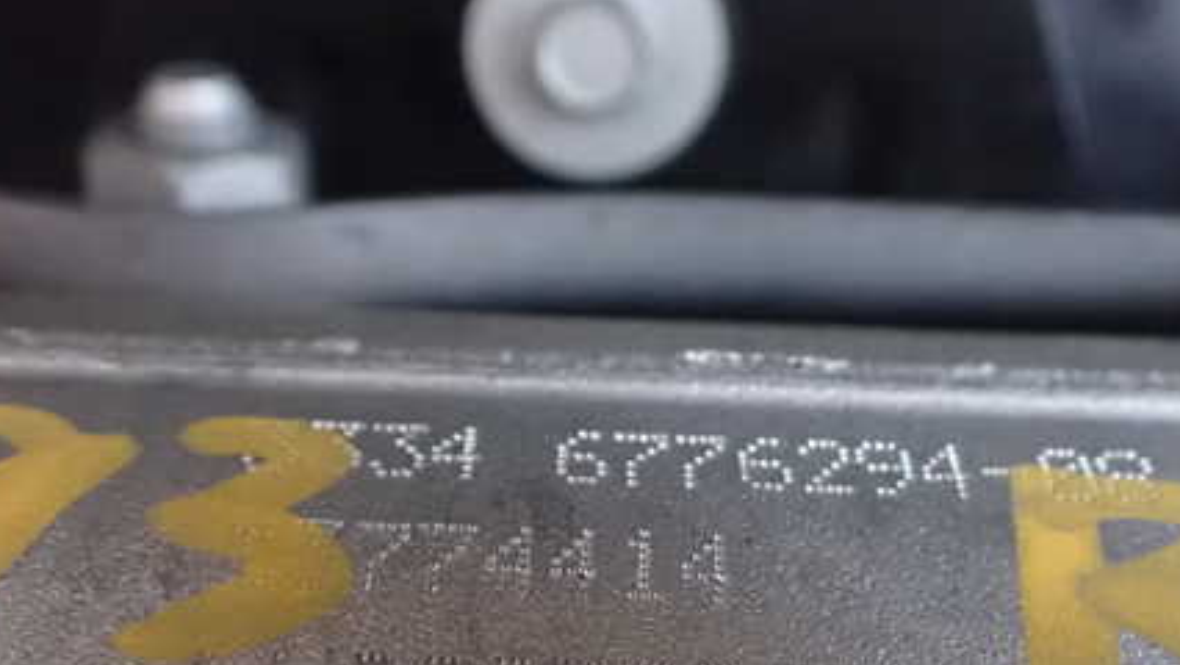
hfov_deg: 44.5
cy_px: 504
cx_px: 620
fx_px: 1440
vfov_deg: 25.7
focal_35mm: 46
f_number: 2.3
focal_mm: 5.4
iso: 1600
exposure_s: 1/13
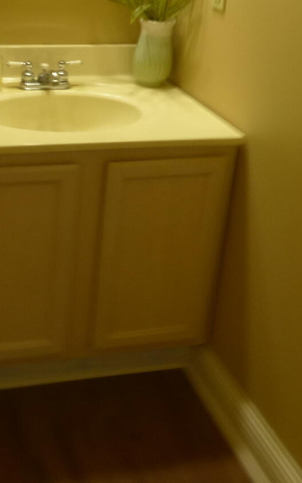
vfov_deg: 38.6
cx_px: 29
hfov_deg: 24.6
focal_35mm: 51
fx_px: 671
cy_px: 127
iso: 100
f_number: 6.3
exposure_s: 1/4
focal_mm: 3.58
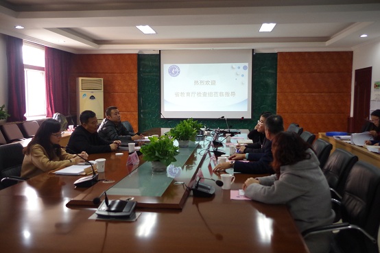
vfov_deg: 42.3
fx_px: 327
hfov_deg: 60.3
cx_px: 190
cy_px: 126
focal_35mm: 31
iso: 1600
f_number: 4
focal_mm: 21.25
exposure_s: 1/80
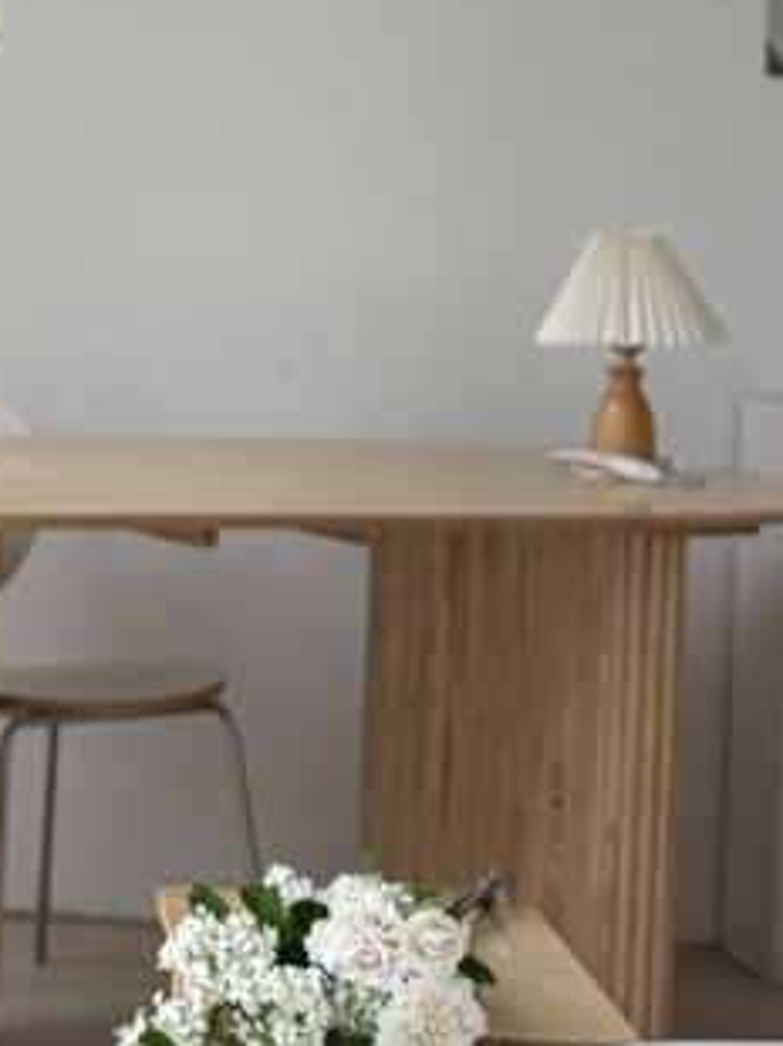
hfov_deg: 16.7
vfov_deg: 23.3
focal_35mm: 84
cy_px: 533
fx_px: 2537
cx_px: -189
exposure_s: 1/180
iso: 50
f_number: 1.6
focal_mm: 5.96
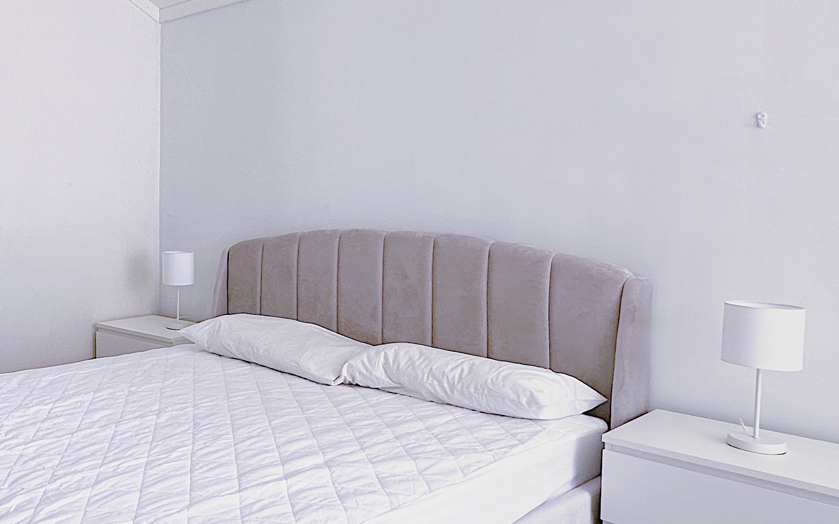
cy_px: 217
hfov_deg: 49.2
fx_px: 777
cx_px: 51
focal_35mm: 34
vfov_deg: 37.2
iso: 125
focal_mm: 2.22
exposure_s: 1/99
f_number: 2.2
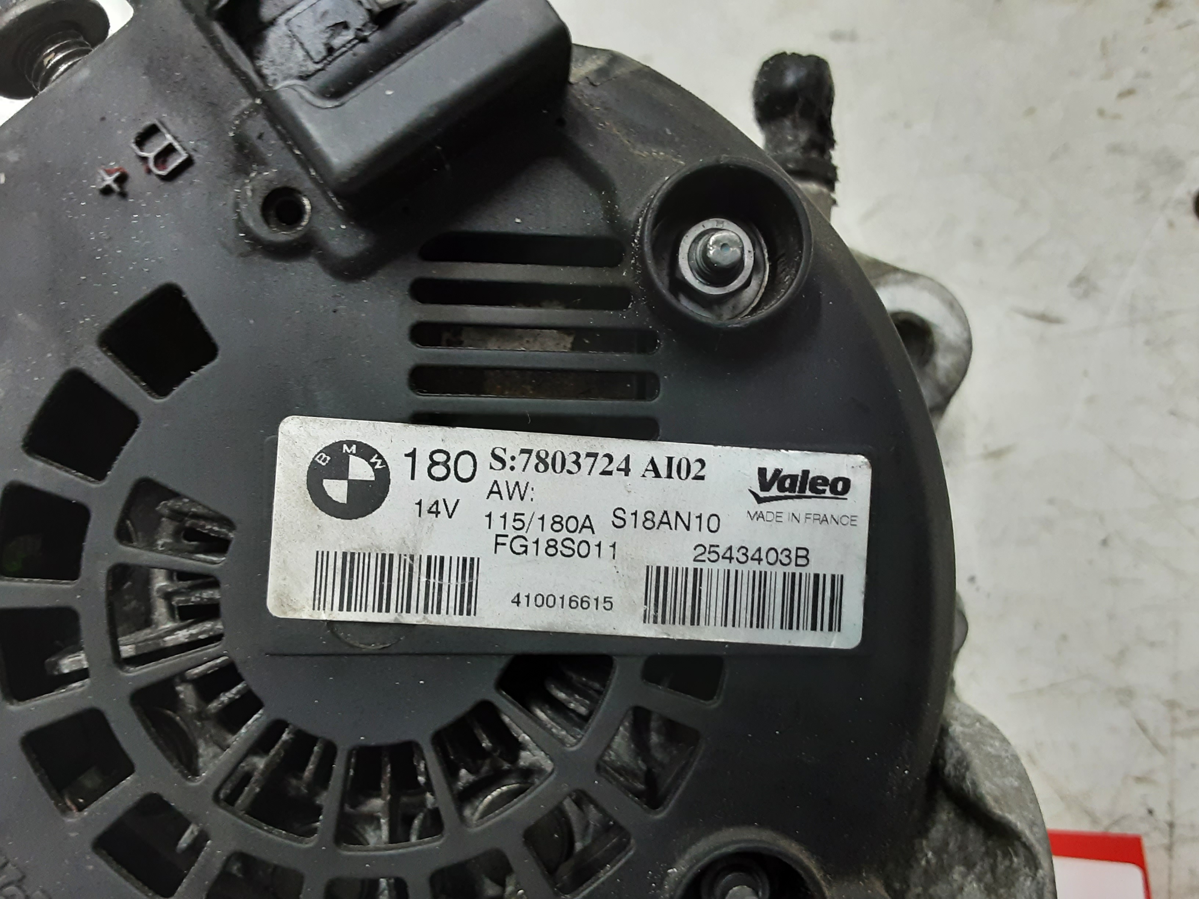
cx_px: 600
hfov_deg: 65.3
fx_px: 935
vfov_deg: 51.4
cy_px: 450
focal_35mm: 27
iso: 160
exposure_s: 1/33
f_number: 1.9
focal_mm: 2.91
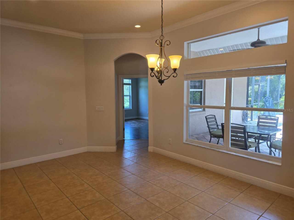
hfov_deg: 73.9
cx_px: 147
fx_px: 195
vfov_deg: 58.9
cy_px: 110
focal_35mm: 23
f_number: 1.7
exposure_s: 1/120
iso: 80
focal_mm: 6.3
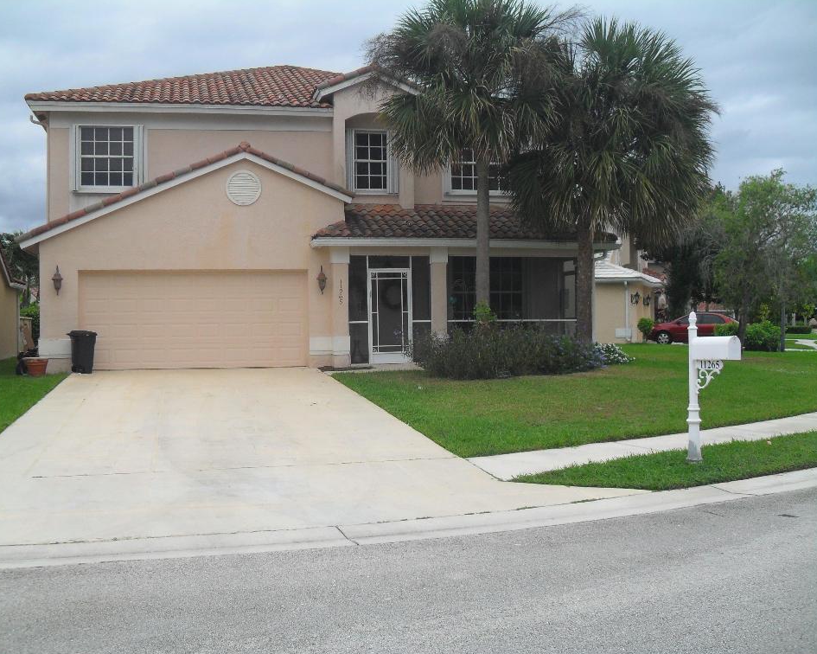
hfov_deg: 49.0
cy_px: 330
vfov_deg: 40.1
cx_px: 380
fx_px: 895
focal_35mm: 37
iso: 100
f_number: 8.9
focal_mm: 6.2
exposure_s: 1/125
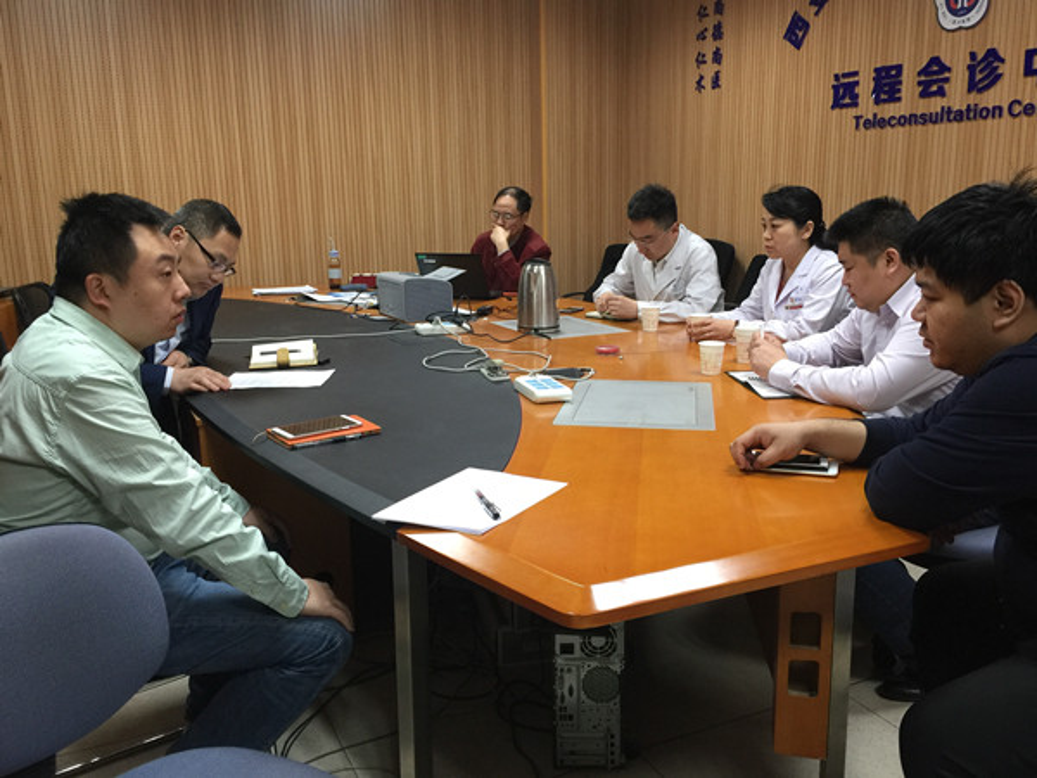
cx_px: 518
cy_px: 389
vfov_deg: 48.2
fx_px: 869
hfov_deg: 61.7
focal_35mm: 29
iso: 80
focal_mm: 4.15
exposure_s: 1/17
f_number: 2.2
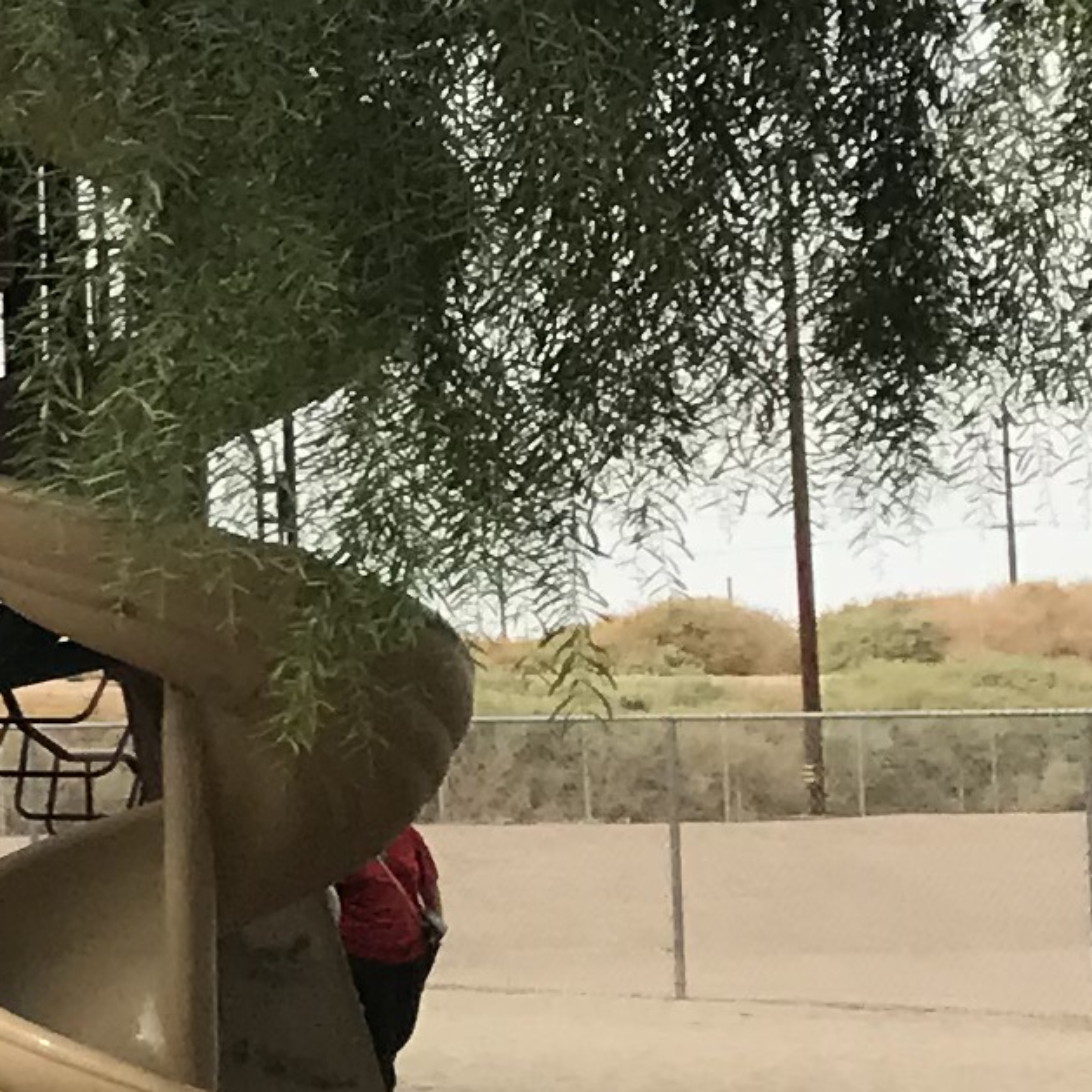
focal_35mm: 159
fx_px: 5675
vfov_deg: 11.0
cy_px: 527
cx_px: -1859
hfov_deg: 9.3
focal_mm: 3.99
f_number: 1.8
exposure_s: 1/2591
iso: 20
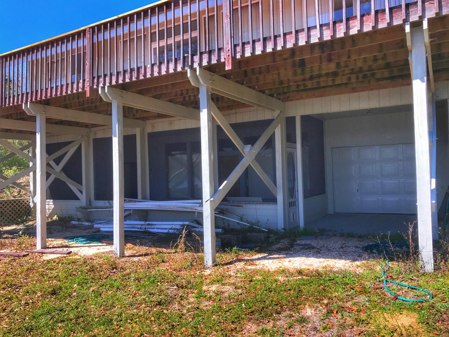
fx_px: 363
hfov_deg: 63.4
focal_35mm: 28
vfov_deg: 49.7
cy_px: 168
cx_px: 224
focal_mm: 3.99
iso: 20
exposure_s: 1/2037
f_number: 1.8
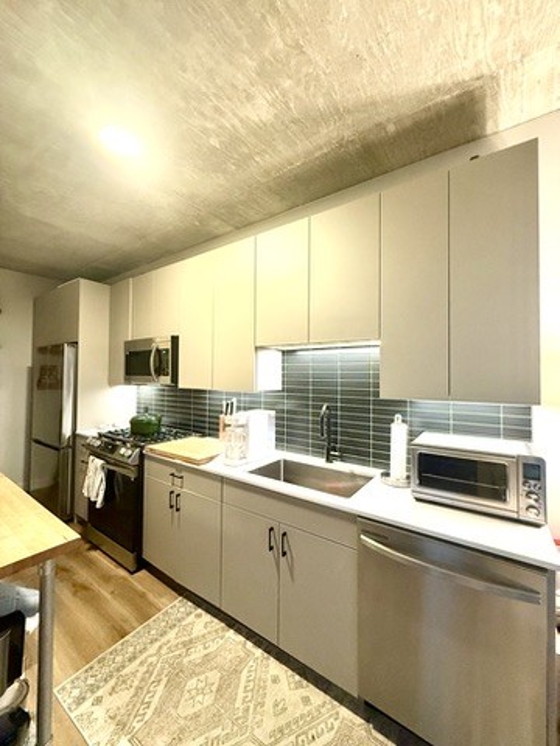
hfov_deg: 85.7
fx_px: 302
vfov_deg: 102.1
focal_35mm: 14
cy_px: 373
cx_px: 280
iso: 320
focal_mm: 2.22
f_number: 2.2
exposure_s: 1/60
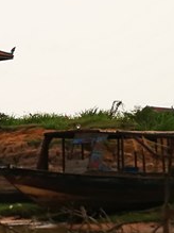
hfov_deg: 9.9
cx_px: -173
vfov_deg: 14.2
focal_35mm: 139
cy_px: 137
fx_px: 933
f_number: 2.2
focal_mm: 4.5
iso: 50
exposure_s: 1/1122
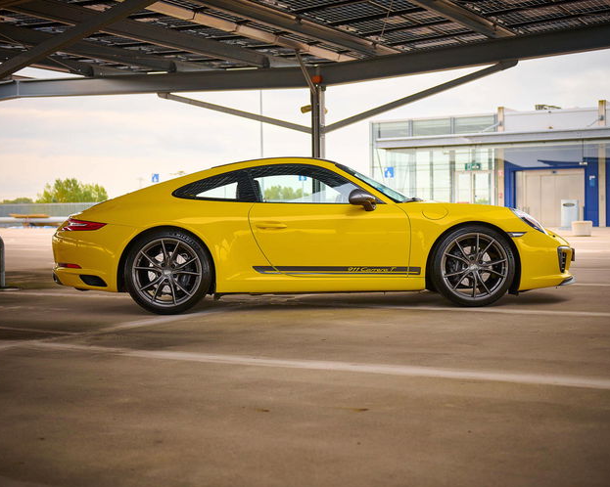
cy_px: 242
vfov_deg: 29.1
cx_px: 318
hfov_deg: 36.0
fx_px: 938
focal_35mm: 52
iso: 800
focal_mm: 45
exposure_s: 1/1600
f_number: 2.8
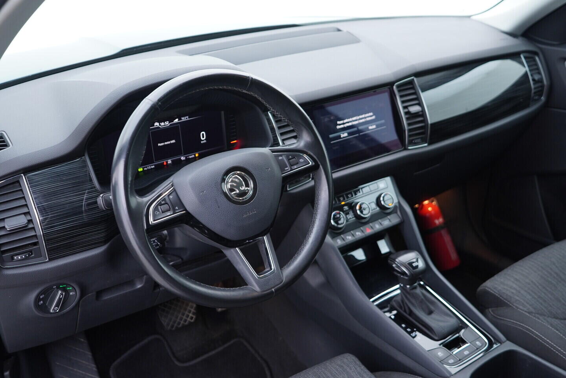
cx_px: 283
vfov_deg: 36.9
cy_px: 189
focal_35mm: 36
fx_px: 566
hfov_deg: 53.1
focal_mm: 24
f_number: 2.8
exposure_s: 1/40
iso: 250
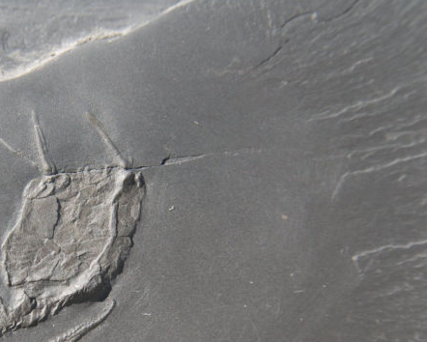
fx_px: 1656
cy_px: 262
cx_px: 53
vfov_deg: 11.8
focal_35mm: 131
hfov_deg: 14.6
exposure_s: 1/125
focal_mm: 50
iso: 100
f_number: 5.6
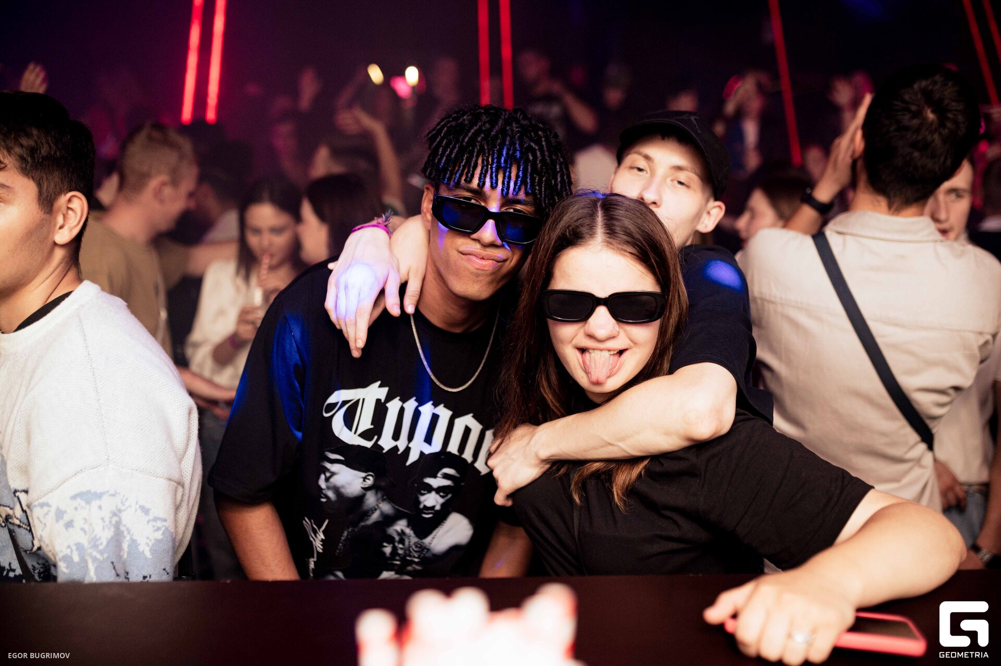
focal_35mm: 35
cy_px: 333
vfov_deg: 37.8
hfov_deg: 54.5
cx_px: 500
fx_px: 972
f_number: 2.2
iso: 400
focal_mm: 35
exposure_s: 1/200
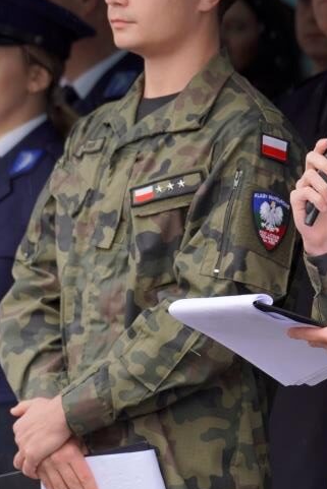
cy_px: 201
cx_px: 280
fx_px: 5446
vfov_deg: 5.2
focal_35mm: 400
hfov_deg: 3.4
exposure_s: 1/200
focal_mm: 188
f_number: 4.5
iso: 320
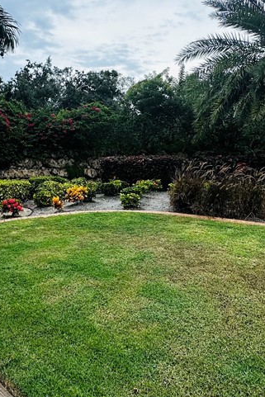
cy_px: 165
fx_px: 342
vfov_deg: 59.9
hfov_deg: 42.2
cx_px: 107
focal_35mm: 31
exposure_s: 1/509
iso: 40
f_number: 2.2
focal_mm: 2.22
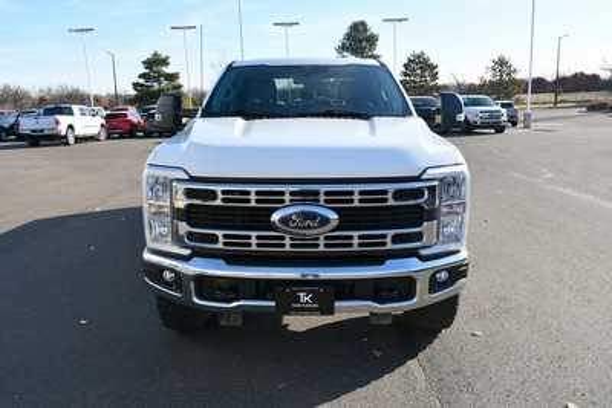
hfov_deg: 61.9
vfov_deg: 43.6
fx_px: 510
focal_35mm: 30
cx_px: 306
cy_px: 204
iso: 160
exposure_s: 1/250
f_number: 8
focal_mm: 20
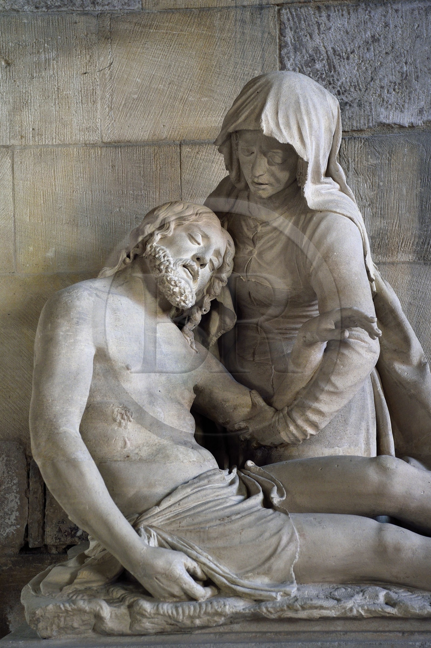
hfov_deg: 19.4
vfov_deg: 28.9
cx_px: 216
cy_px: 324
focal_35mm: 70
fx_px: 1258
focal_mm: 70
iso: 1600
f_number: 5.6
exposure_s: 1/8
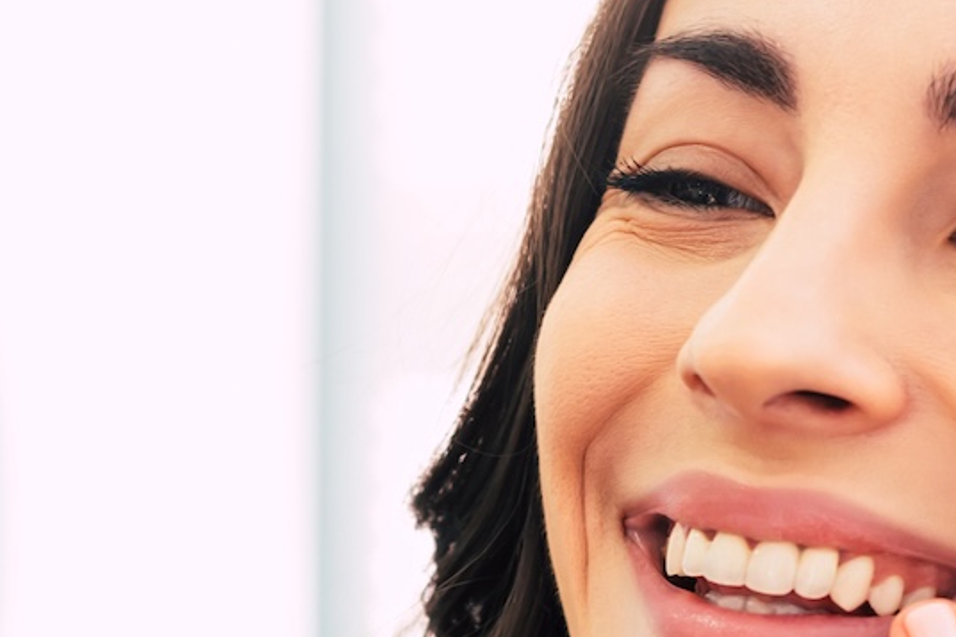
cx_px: 460
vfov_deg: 8.1
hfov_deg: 12.2
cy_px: 589
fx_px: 4460
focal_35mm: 168
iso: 1000
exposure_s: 1/125
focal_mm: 50
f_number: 3.2
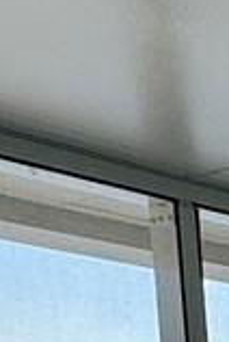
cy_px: 768
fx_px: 1396
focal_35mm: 147
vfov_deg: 11.8
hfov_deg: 7.0
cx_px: 931
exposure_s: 1/868
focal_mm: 2.22
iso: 50
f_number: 2.2
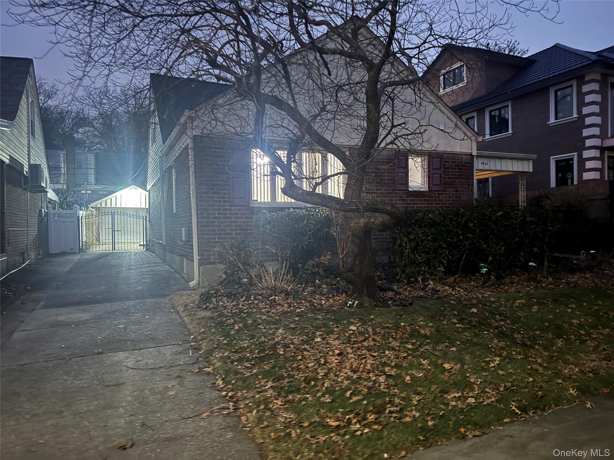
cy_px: 230
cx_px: 307
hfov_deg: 71.6
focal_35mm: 24
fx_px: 426
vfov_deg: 56.8
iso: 1000
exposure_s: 1/9
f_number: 1.78
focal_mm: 6.76
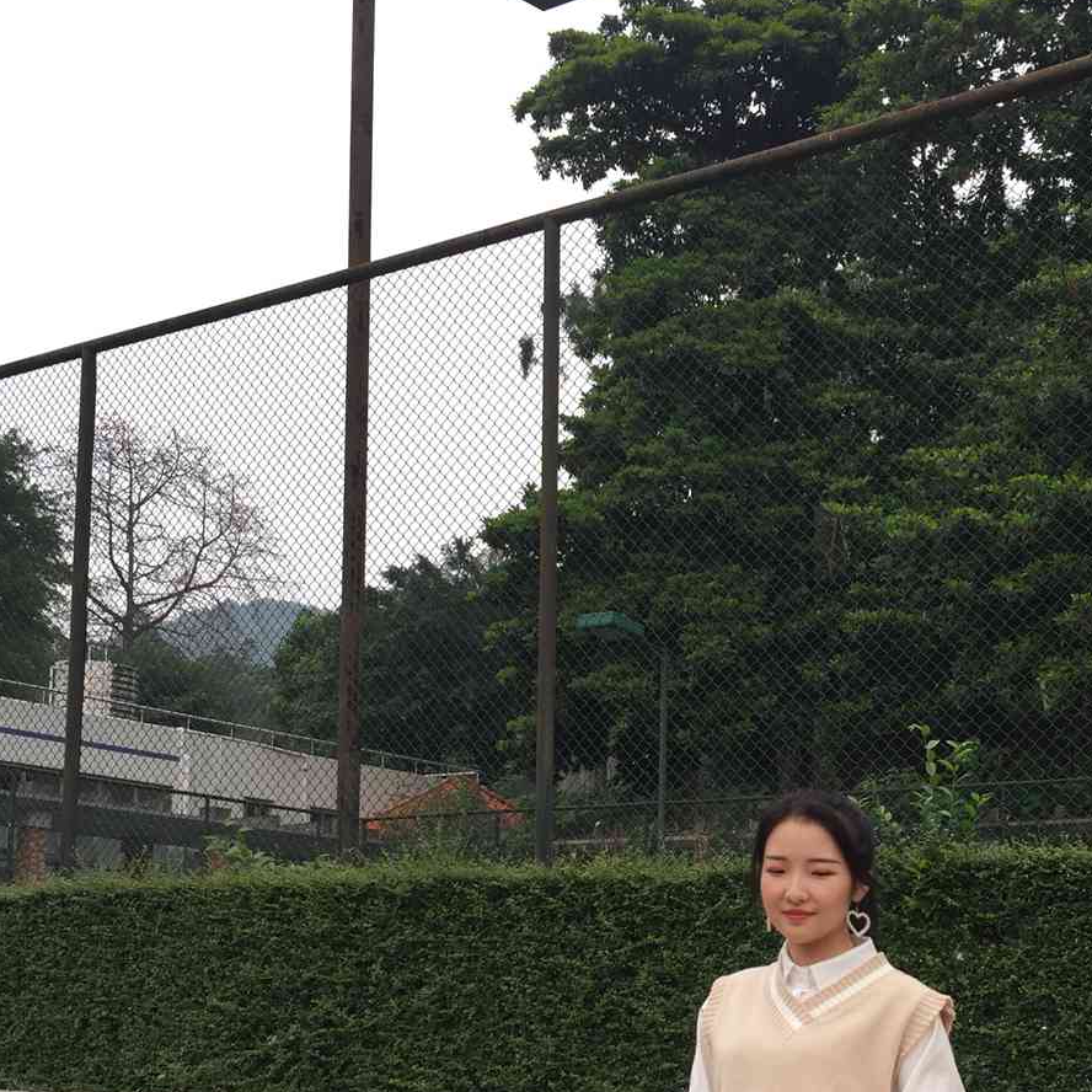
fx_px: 1785
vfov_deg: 33.2
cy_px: 852
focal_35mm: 50
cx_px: 794
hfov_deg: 33.5
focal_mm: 4.15
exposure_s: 1/860
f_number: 2.2
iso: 32
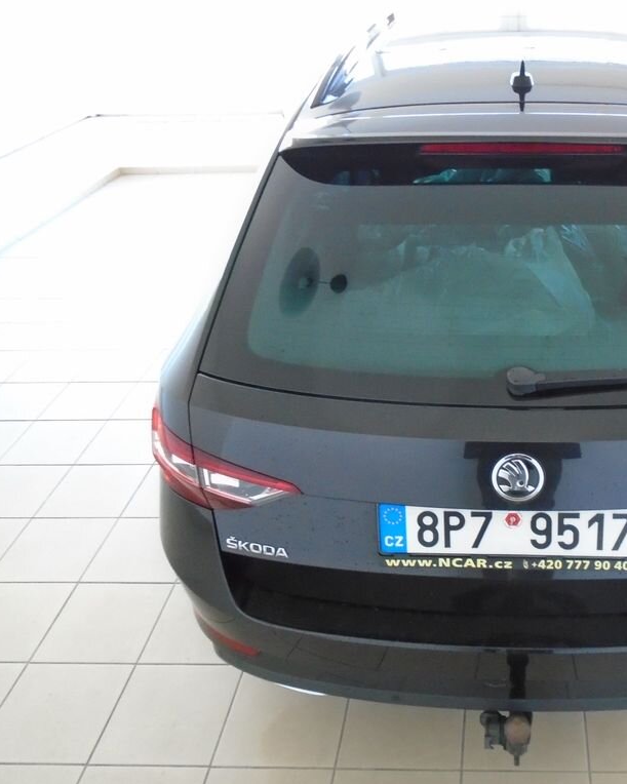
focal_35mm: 34
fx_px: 789
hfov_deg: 41.6
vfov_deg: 52.8
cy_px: 393
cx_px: 498
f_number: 3.2
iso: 400
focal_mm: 4.6
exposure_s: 1/25
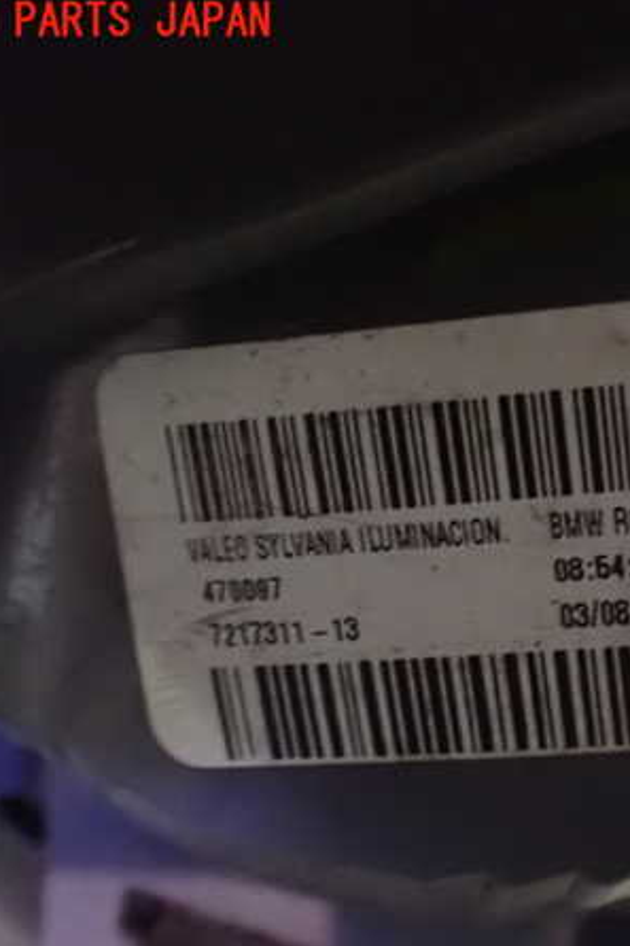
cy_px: 473
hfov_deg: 30.9
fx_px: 1103
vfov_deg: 46.4
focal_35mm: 42
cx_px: 522
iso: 1600
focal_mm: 5.4
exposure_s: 1/15
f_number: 2.3
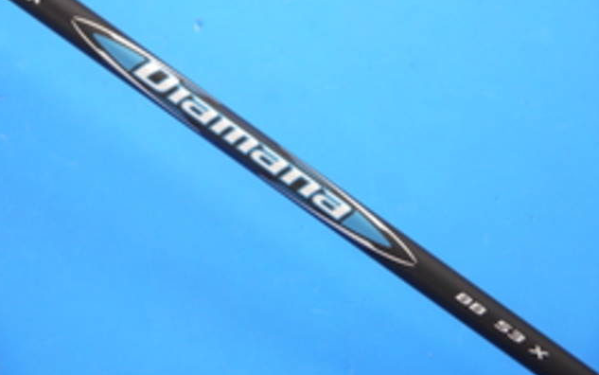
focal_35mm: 90
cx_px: 298
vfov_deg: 14.5
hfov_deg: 23.0
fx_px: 1470
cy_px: 165
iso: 640
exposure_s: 1/80
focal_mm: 42
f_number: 5.6
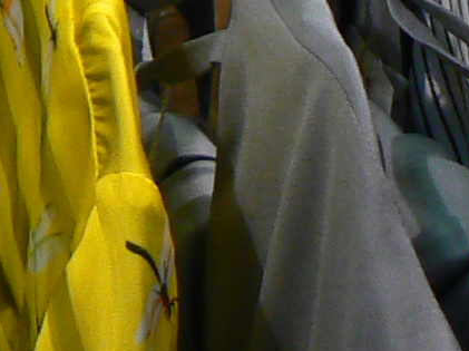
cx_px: -429
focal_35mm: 241
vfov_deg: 5.8
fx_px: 3262
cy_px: -669
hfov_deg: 7.9
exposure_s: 1/30
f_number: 2.8
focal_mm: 6
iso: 100
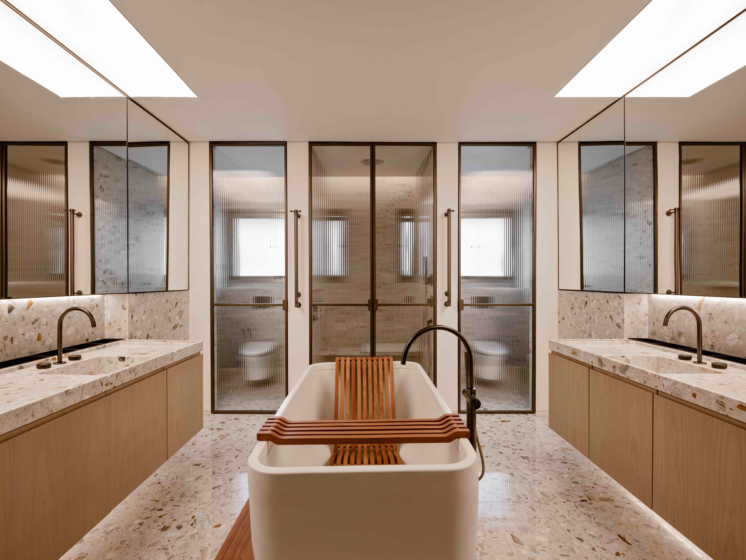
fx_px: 388
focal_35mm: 18
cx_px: 373
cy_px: 280
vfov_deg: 71.6
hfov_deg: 87.8
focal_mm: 22.4
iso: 400
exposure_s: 1/2
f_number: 9
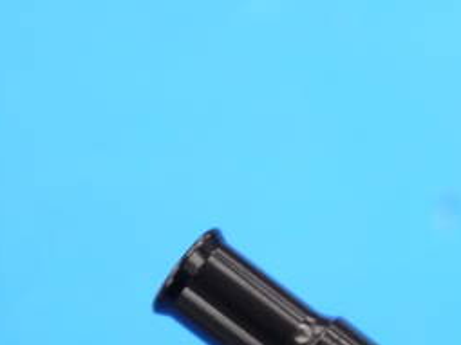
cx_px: 454
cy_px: 388
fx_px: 2809
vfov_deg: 7.0
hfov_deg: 9.3
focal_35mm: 211
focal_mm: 42
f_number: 5.6
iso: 800
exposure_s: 1/80
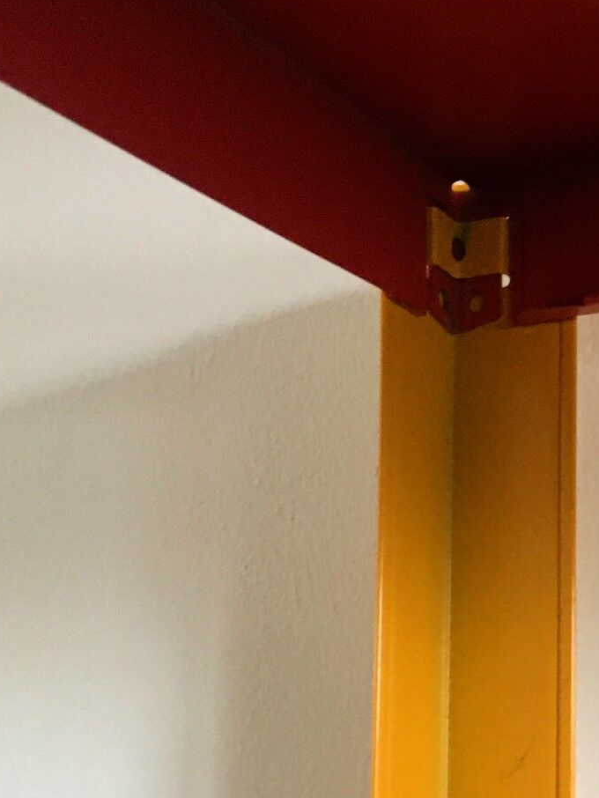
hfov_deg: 22.3
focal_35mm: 64
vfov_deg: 29.7
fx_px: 1476
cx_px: 551
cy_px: 608
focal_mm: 4.15
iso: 200
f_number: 2.2
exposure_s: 1/17
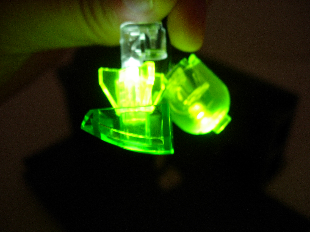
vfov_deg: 37.7
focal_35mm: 38
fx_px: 340
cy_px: 116
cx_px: 155
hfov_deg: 49.0
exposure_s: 1/4
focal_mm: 7.8
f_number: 2.8
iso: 97
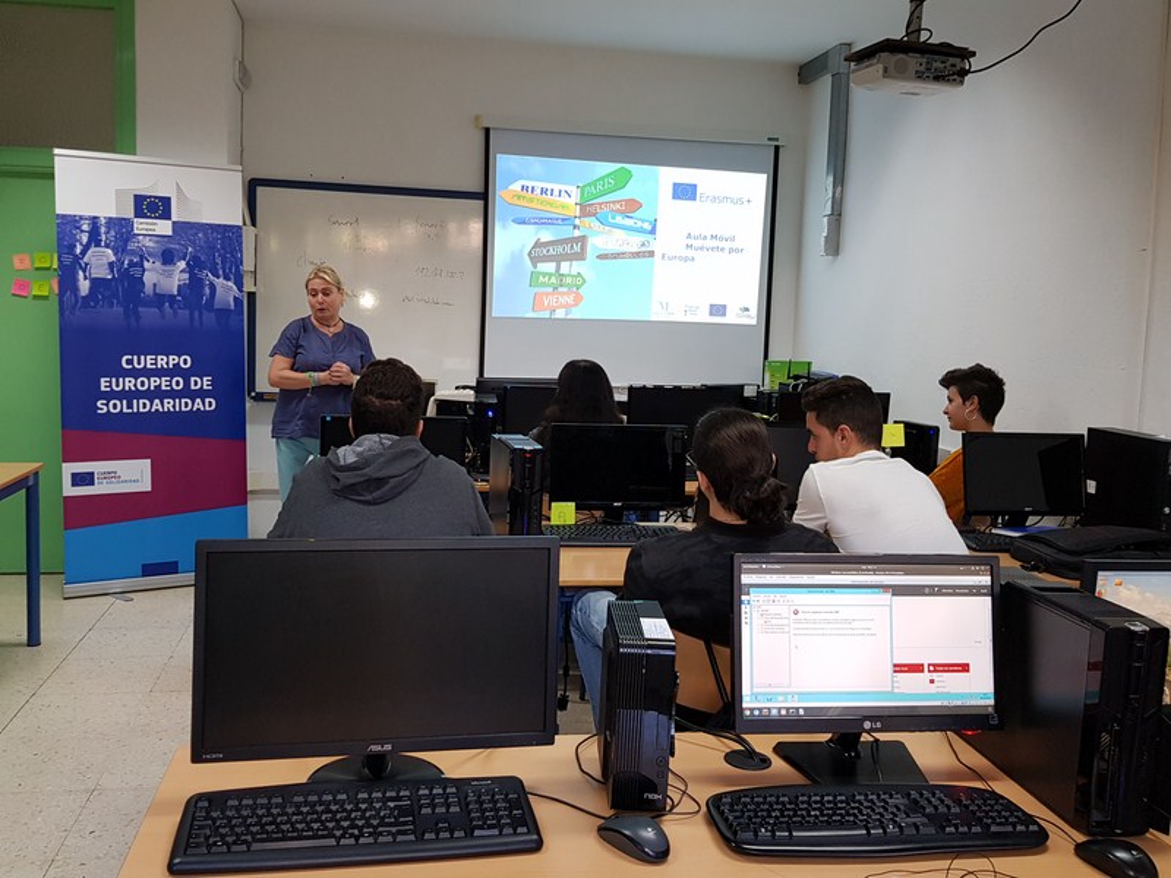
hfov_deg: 67.3
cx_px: 586
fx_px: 880
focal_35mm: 26
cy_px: 439
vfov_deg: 53.1
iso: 100
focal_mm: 4.2
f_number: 1.7
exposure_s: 1/50
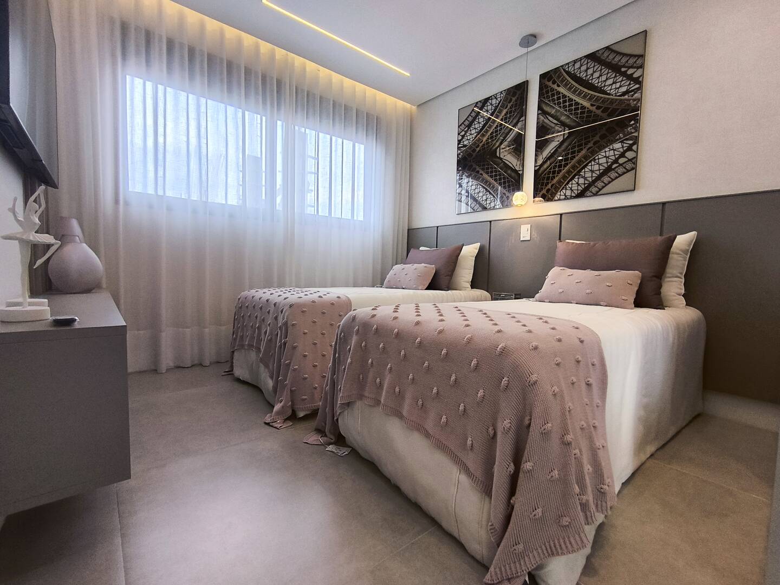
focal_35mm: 16
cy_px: 292
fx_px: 361
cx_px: 390
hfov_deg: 94.5
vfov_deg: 78.1
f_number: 2.2
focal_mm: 1.65
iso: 80
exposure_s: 1/120
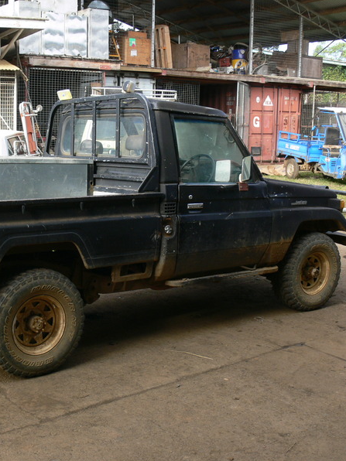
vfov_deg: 40.4
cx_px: 72
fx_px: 626
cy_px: 231
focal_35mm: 47
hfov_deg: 30.2
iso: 80
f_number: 4
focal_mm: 7.4
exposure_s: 1/100
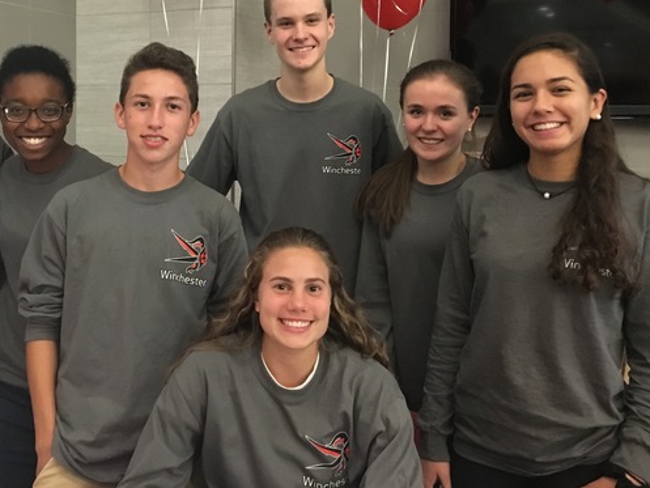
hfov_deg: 44.4
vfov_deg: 33.8
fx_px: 789
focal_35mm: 42
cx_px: 245
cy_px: 137
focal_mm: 4.15
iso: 320
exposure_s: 1/15
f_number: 2.2
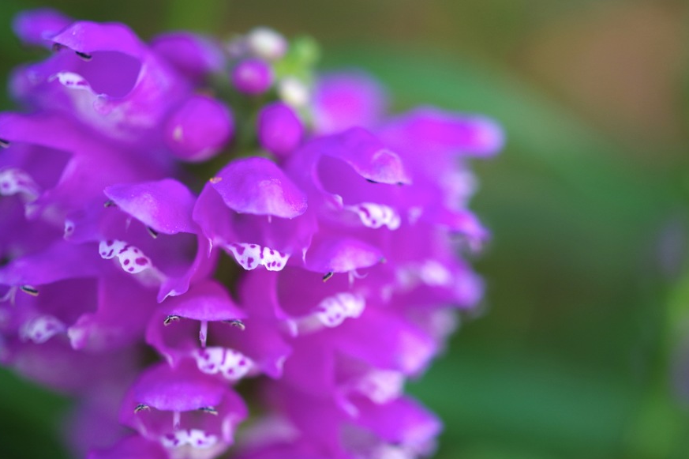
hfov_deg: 32.9
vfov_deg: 22.2
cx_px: 371
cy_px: 219
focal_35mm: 61
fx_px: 1167
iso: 200
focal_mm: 35
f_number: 2.8
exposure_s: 1/320
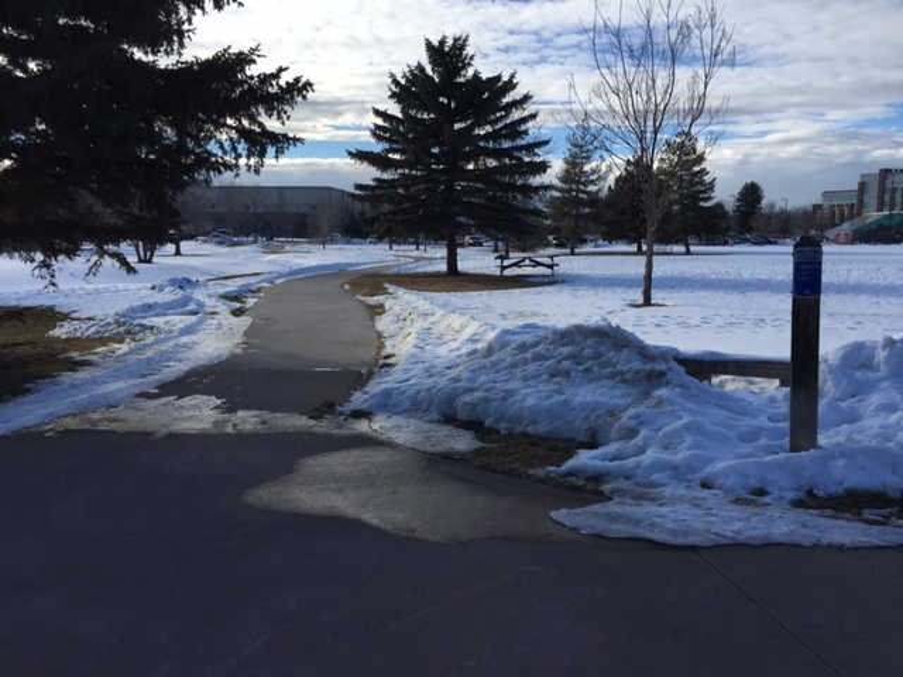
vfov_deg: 48.2
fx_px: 756
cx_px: 452
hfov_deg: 61.7
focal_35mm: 29
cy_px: 338
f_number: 2.2
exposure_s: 1/1464
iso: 32
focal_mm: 4.15
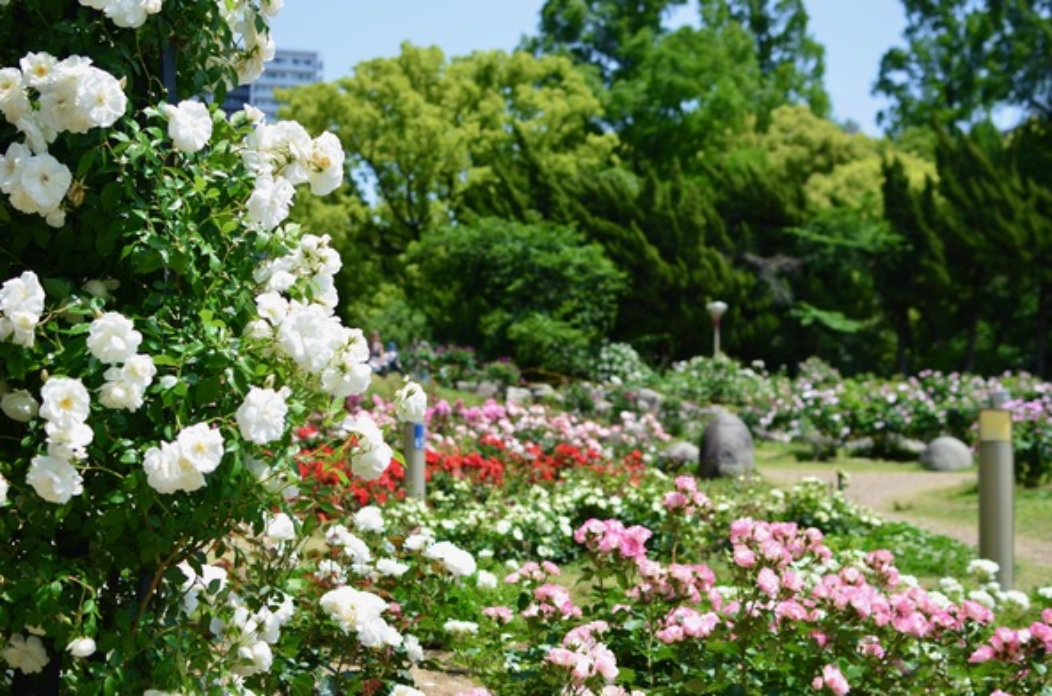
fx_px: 1531
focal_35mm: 52
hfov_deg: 37.9
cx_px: 526
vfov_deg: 25.6
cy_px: 348
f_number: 2.5
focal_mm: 35
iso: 100
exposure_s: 1/1250
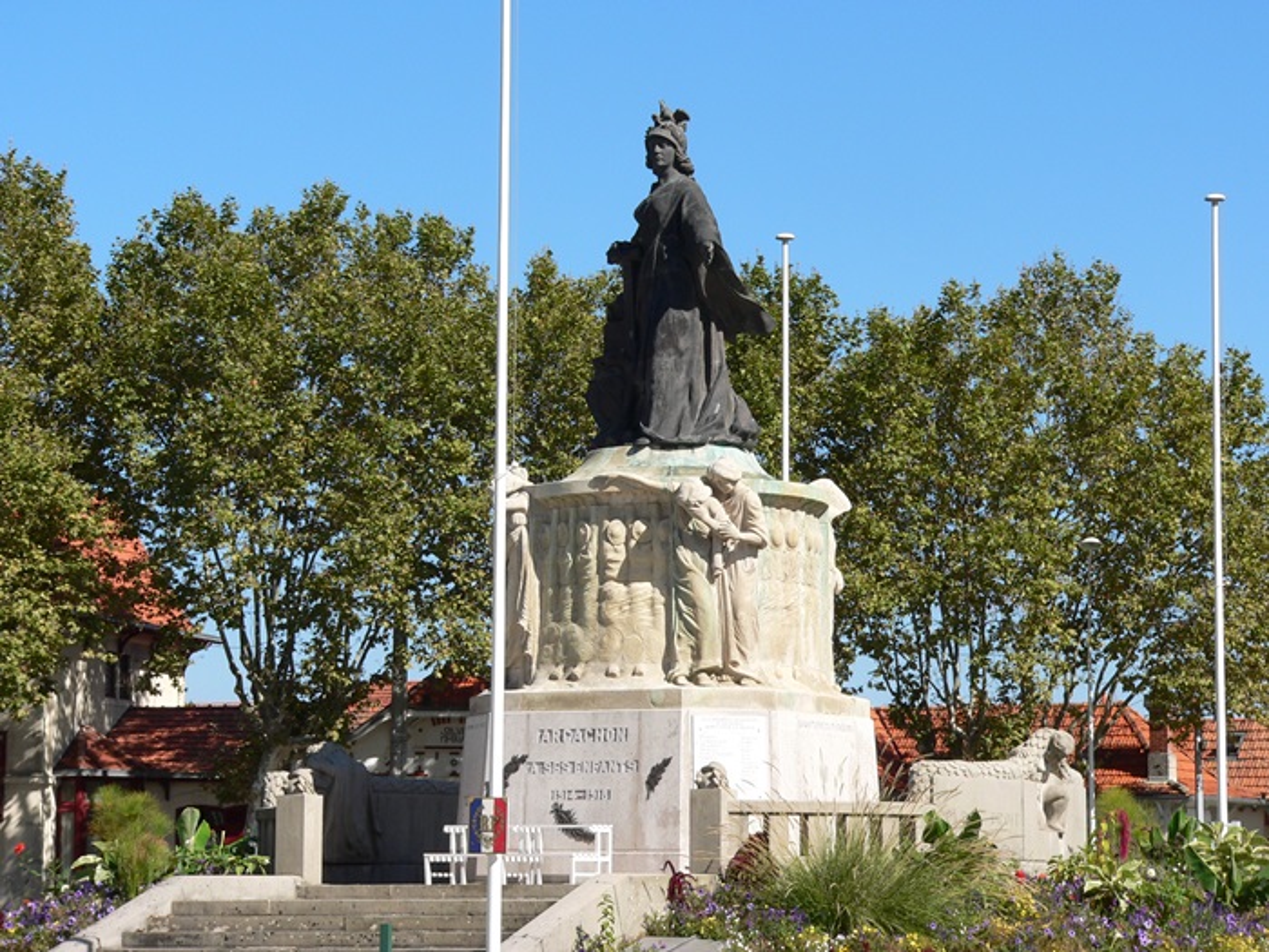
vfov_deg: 14.1
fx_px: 3849
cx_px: 634
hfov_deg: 18.7
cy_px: 476
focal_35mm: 105
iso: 80
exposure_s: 1/500
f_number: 5.2
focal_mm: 17.4
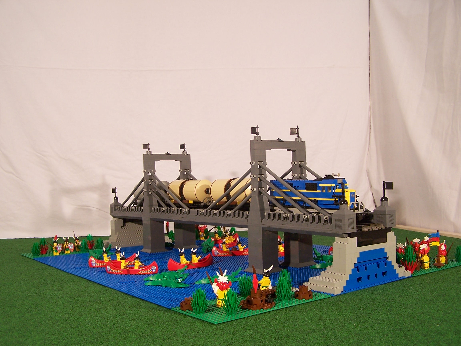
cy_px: 173
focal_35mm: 38
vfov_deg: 37.7
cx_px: 230
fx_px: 506
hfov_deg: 49.0
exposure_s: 1/180
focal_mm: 6.3
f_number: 2.8
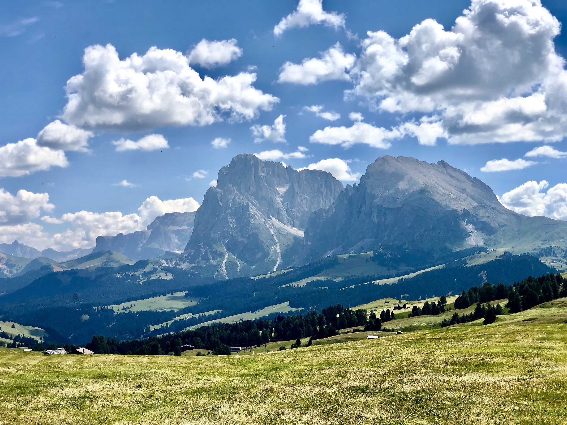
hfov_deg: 36.8
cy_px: 212
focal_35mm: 52
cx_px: 284
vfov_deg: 28.0
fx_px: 852
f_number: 2.4
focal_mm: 6
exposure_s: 1/1715
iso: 16
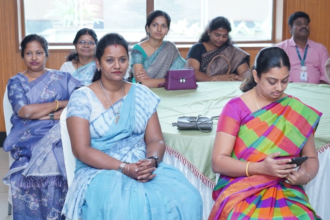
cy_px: 110
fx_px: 523
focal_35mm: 57
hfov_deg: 35.0
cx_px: 165
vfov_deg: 23.8
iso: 1600
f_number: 4
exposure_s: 1/160
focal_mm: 57
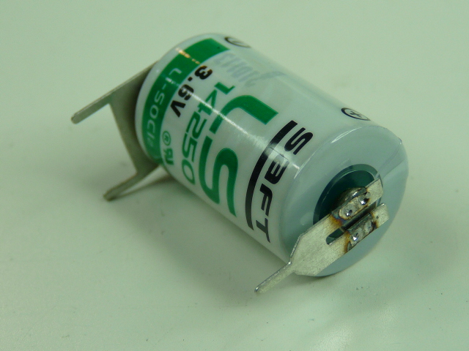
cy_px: 176
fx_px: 1368
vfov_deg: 14.6
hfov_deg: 19.4
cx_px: 234
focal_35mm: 101
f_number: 3.2
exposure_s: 1/80
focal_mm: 10.4
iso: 100
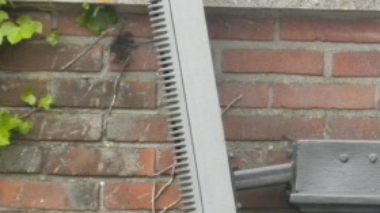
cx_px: 385
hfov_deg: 1.8
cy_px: 140
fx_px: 12062
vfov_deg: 1.0
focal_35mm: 1198
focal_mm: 85.6
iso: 400
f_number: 5
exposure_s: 1/142
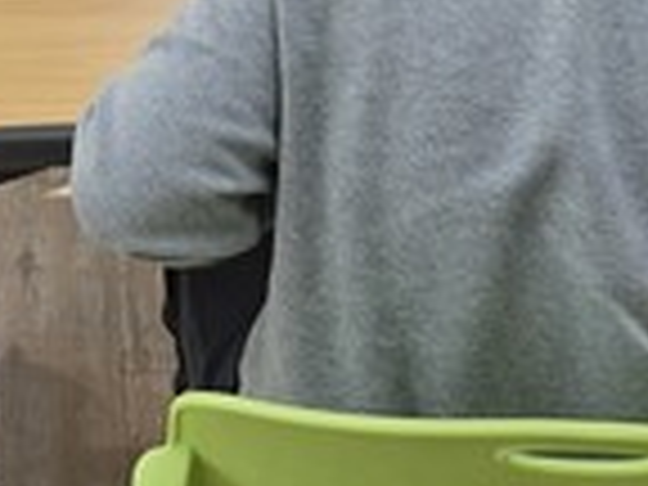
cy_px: -477
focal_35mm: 100
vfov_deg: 12.9
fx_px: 1872
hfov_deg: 18.8
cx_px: -86
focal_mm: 5
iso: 64
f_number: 1.8
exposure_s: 1/120
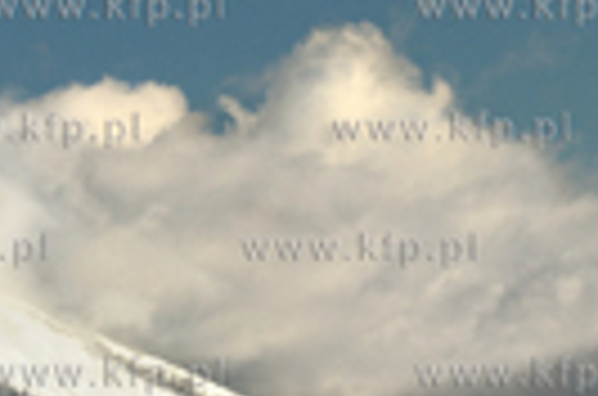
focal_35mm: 422
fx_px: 6993
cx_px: 692
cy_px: 432
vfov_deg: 3.2
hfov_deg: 4.9
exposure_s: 1/200
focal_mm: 140
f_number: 11
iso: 400
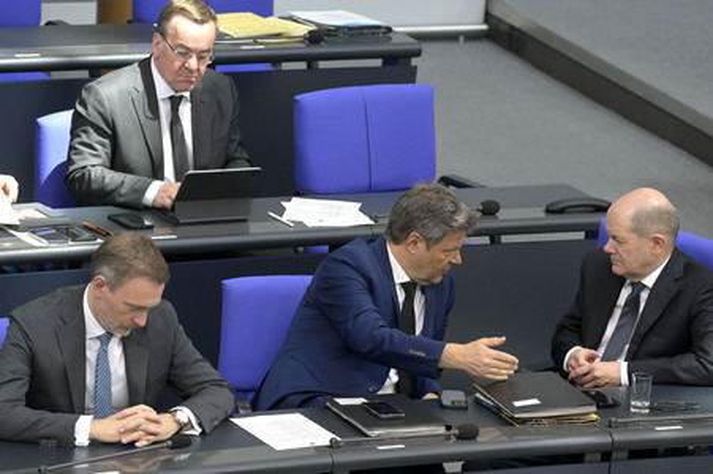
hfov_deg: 7.6
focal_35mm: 270
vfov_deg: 5.1
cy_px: 237
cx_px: 356
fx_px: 5343
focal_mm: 270
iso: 6400
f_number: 6.3
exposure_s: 1/400
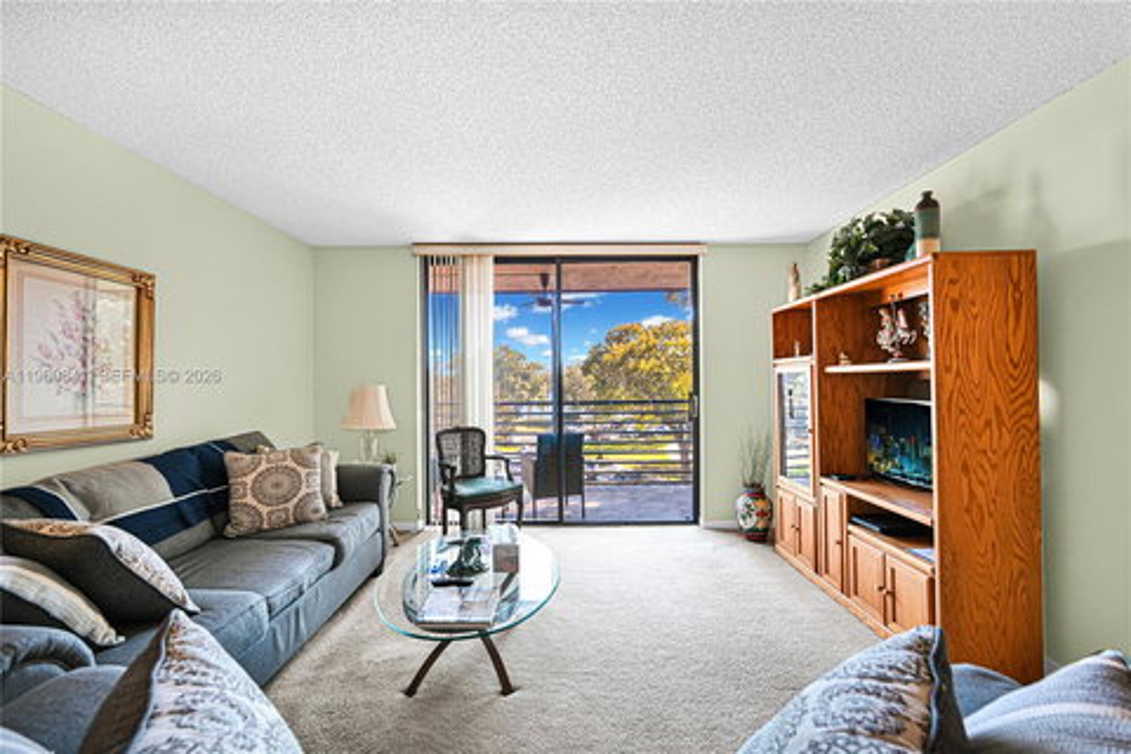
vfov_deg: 81.2
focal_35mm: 14
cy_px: 377
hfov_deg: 104.3
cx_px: 566
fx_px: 440
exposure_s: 1/15
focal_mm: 14
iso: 280
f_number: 4
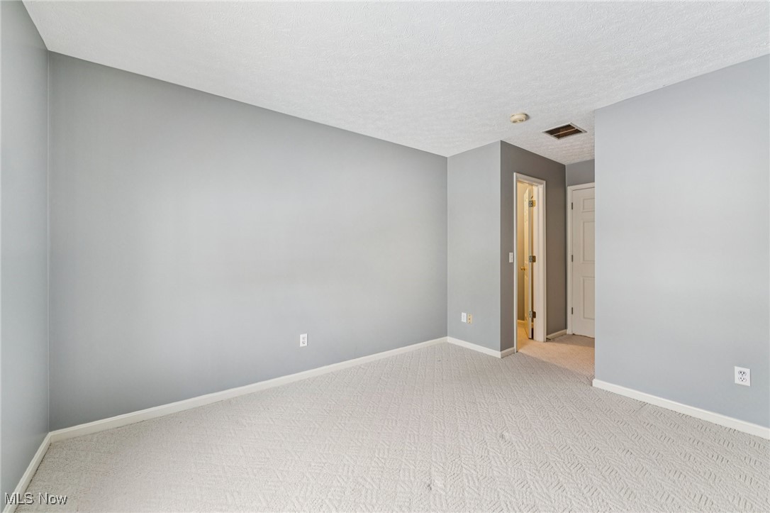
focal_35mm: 14
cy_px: 256
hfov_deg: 104.3
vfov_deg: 81.2
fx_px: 299
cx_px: 385
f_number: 4
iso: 200
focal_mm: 14
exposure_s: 1/15
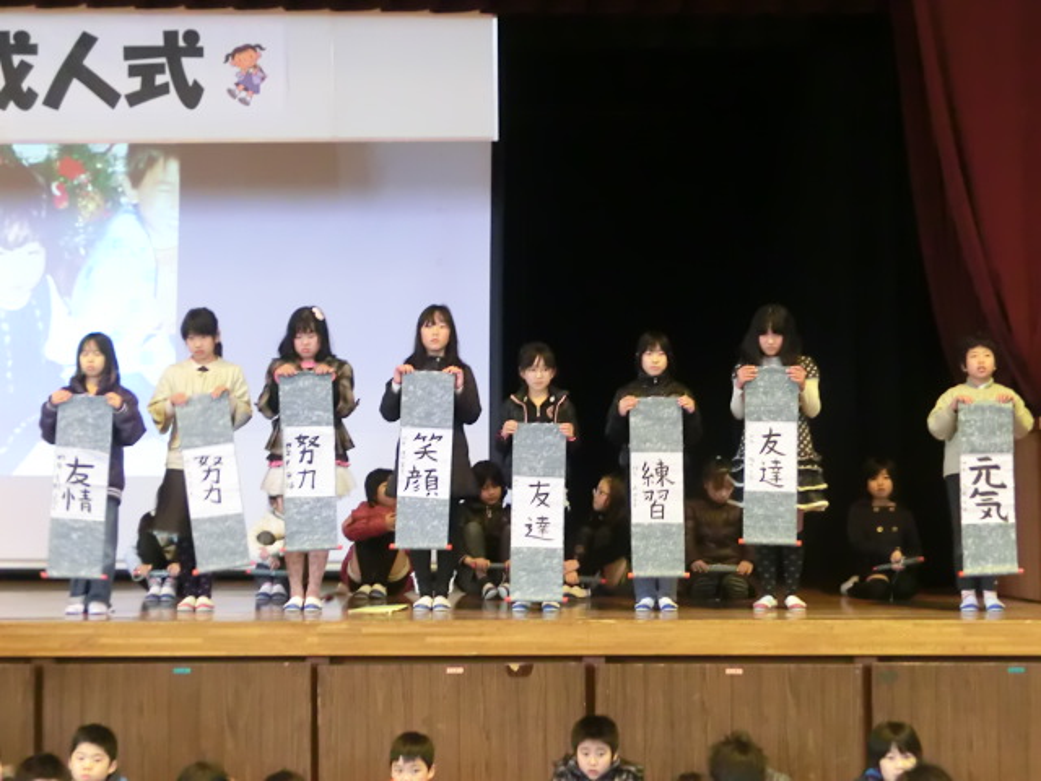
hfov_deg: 25.7
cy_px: 390
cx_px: 520
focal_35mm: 76
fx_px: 2286
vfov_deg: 19.4
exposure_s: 1/15
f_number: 4.9
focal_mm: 13.48
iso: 800
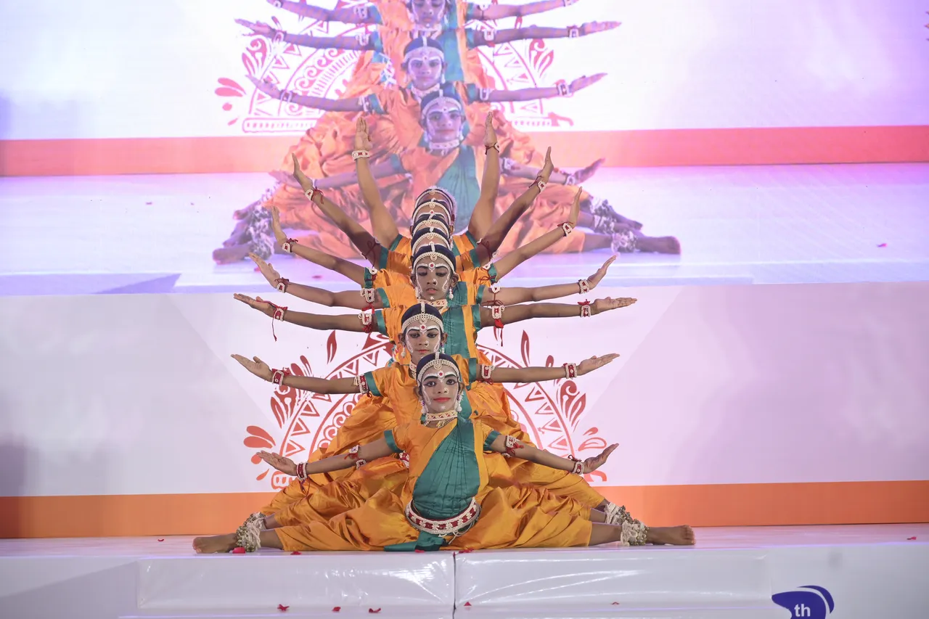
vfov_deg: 19.5
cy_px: 310
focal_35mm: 70
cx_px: 464
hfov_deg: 28.8
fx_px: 1806
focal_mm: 70
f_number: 4
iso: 640
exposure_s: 1/200
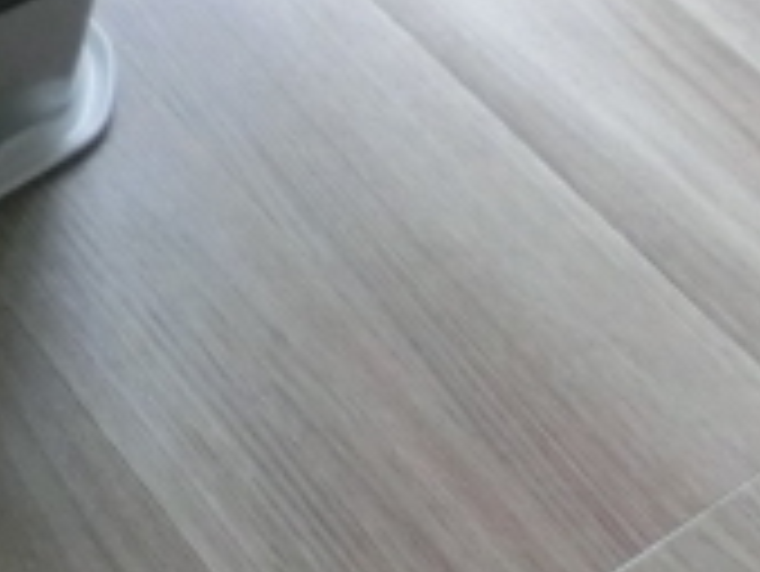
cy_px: -234
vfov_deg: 15.3
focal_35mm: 91
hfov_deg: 19.0
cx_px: -364
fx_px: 1999
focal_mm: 4.24
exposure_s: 1/250
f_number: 3
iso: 800
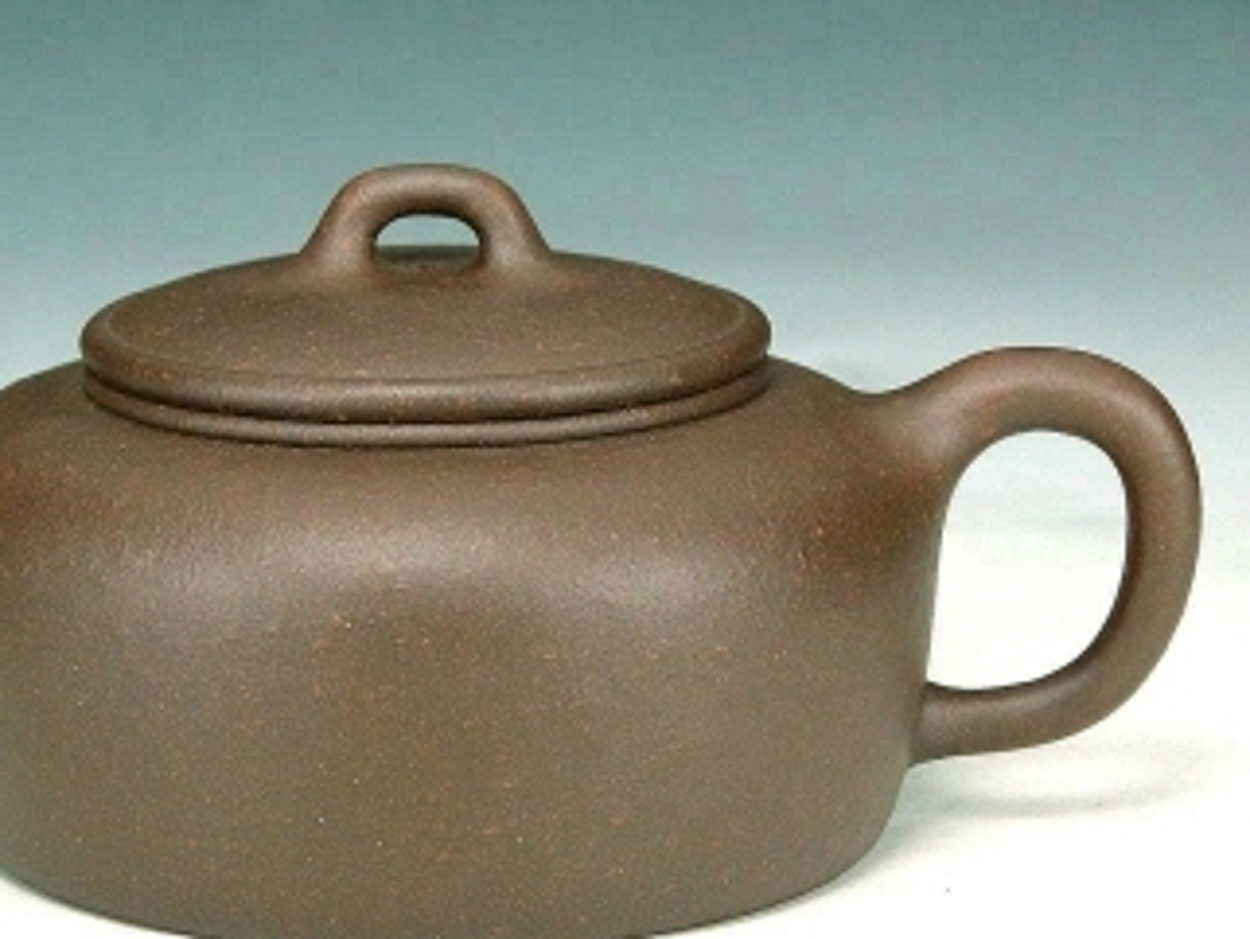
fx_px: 6033
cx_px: 475
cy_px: 545
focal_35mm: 167
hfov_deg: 11.8
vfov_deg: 8.9
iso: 100
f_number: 7.7
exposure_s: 1/7.8
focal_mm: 34.7
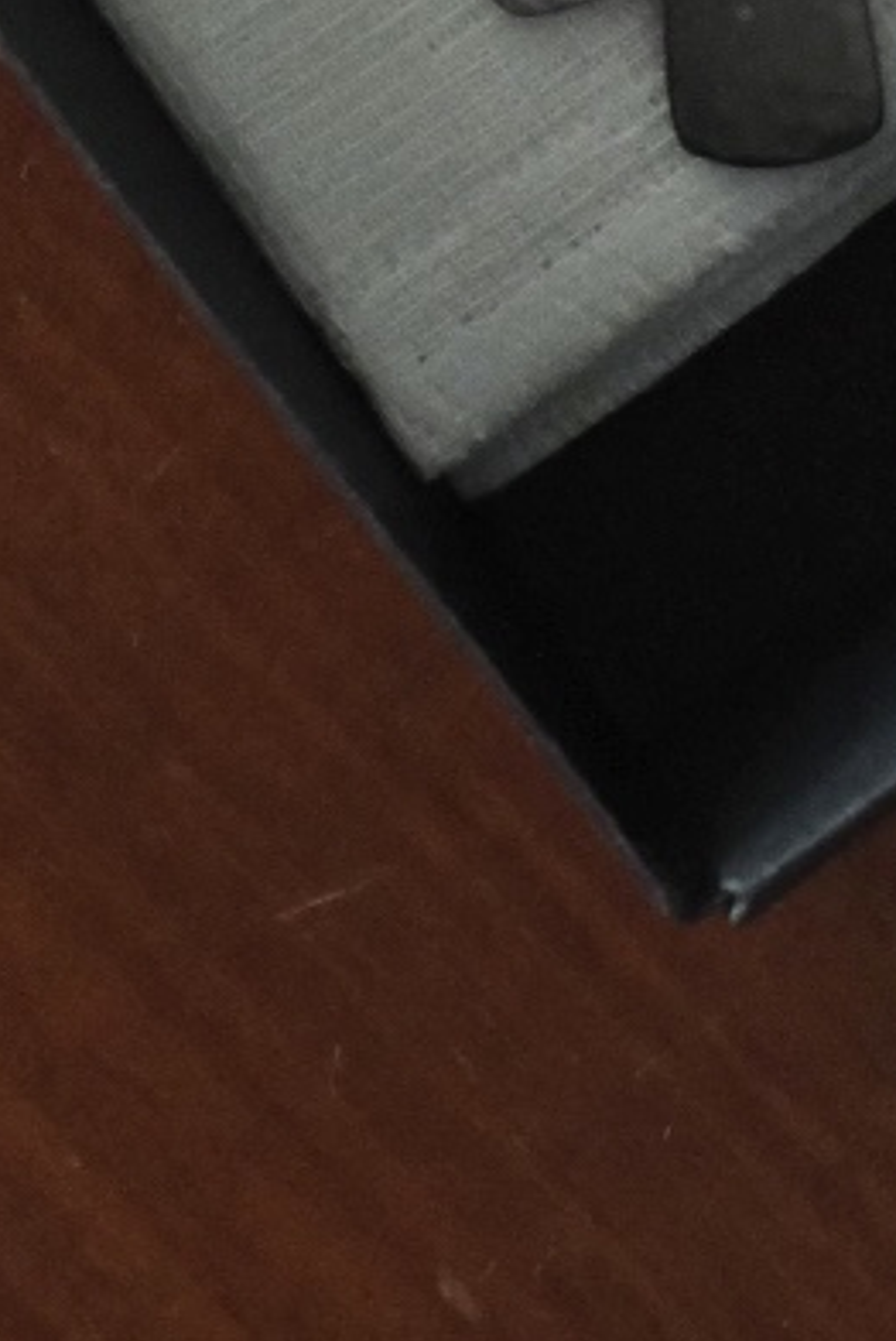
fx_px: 6410
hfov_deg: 8.0
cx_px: 564
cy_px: -1533
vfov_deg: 10.7
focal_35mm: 172
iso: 8000
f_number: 6.4
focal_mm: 25.6
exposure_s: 1/125
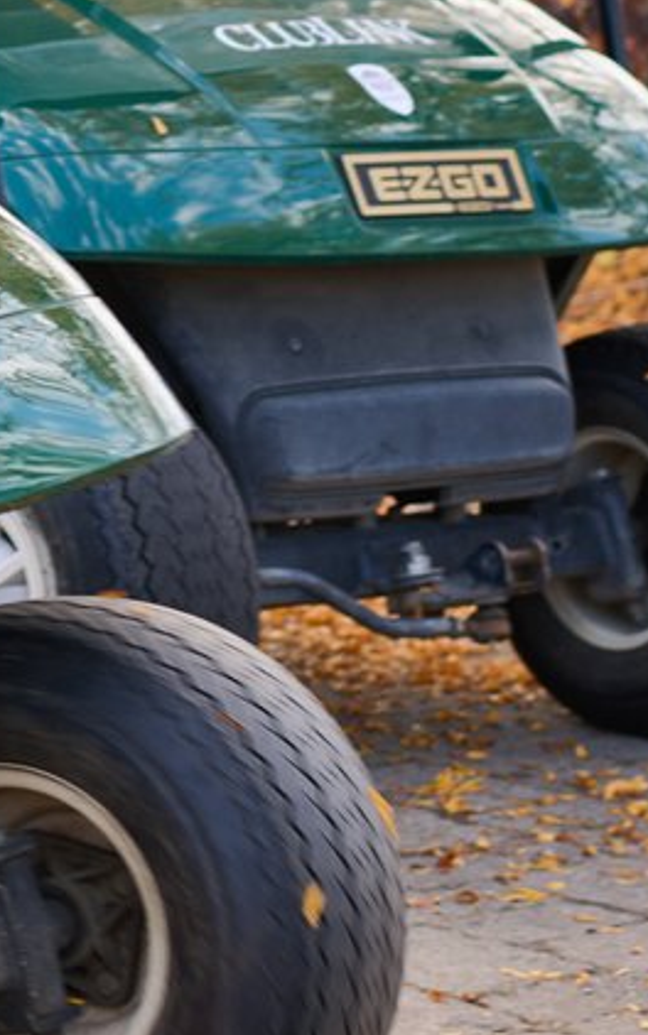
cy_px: -146
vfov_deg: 11.9
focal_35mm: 173
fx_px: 4885
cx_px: -1014
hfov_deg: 7.1
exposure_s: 1/160
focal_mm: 35
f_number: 2.8
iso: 64
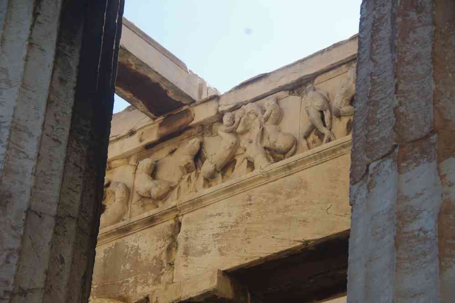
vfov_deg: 14.0
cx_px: 228
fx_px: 1232
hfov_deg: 20.9
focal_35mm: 98
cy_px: 152
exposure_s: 1/100
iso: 200
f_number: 9
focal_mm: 65
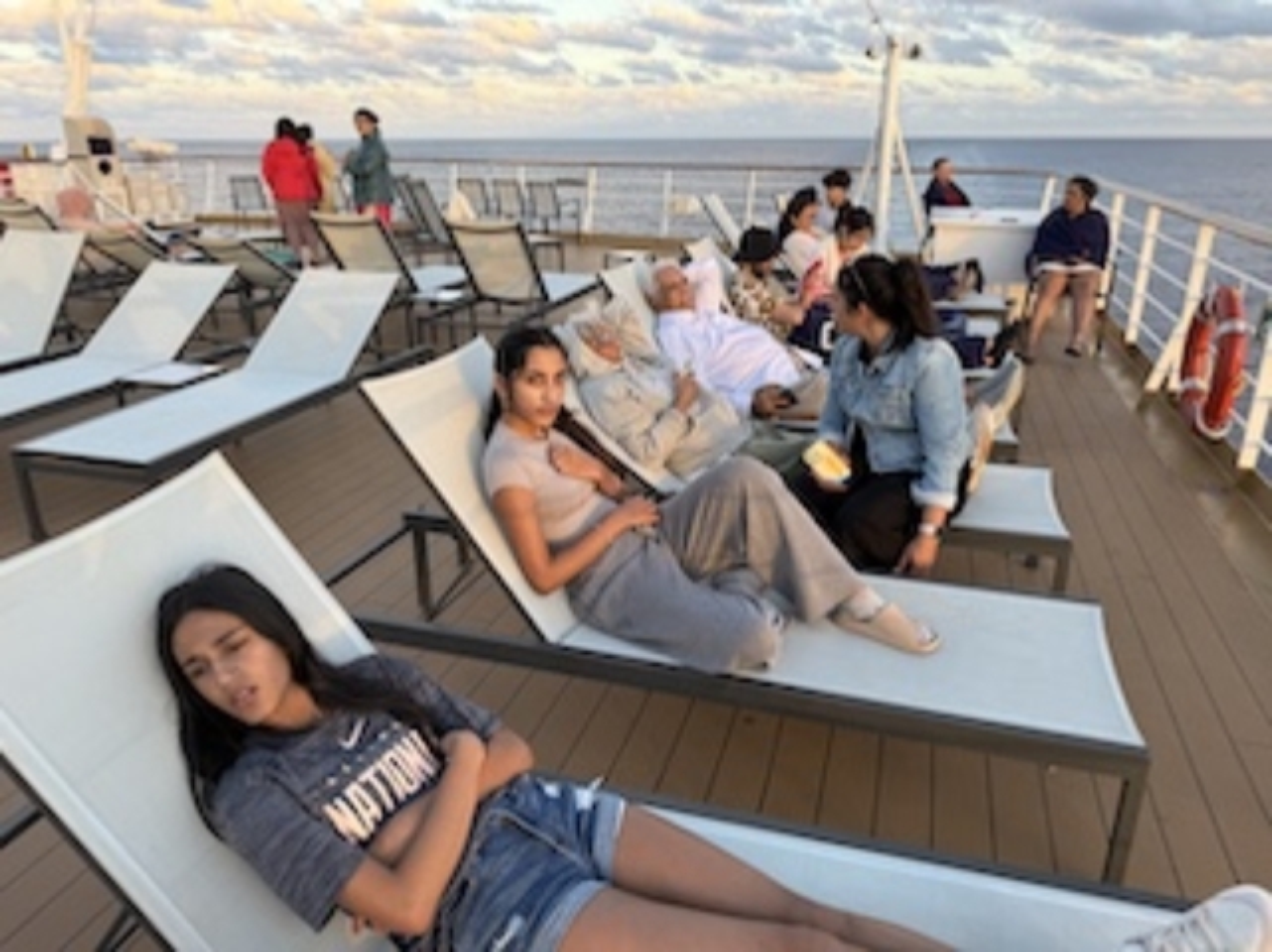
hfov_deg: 71.6
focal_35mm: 24
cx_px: 636
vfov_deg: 56.8
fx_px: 881
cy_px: 476
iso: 80
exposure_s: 1/421
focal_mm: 6.76
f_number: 1.78
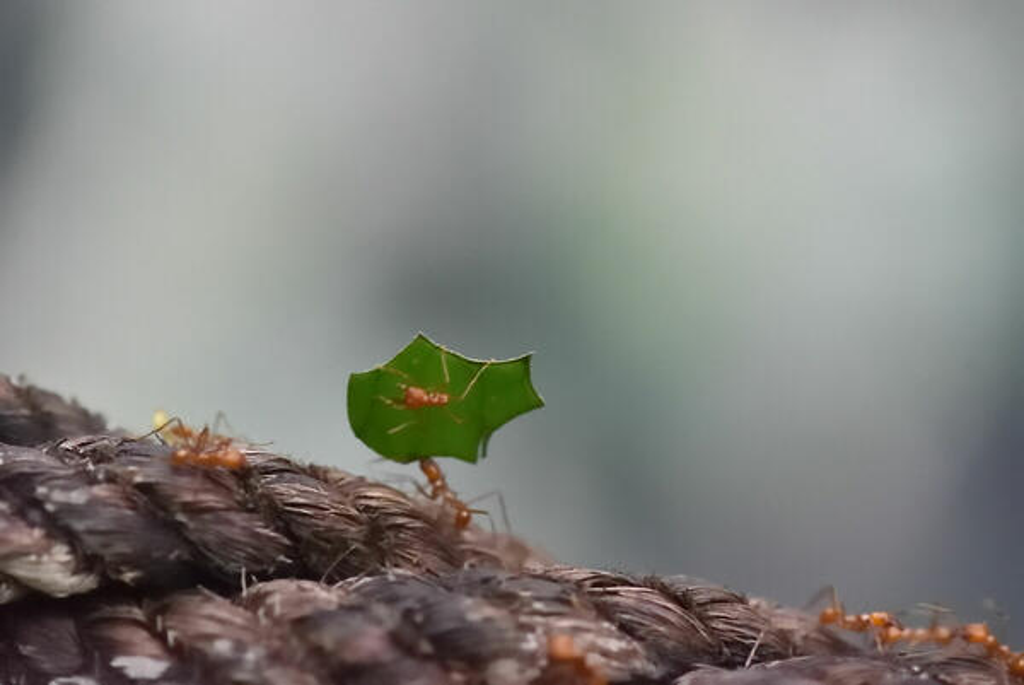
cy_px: 342
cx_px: 512
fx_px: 2989
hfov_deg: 19.4
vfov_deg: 13.1
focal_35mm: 105
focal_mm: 105
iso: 8000
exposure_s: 1/80
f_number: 5
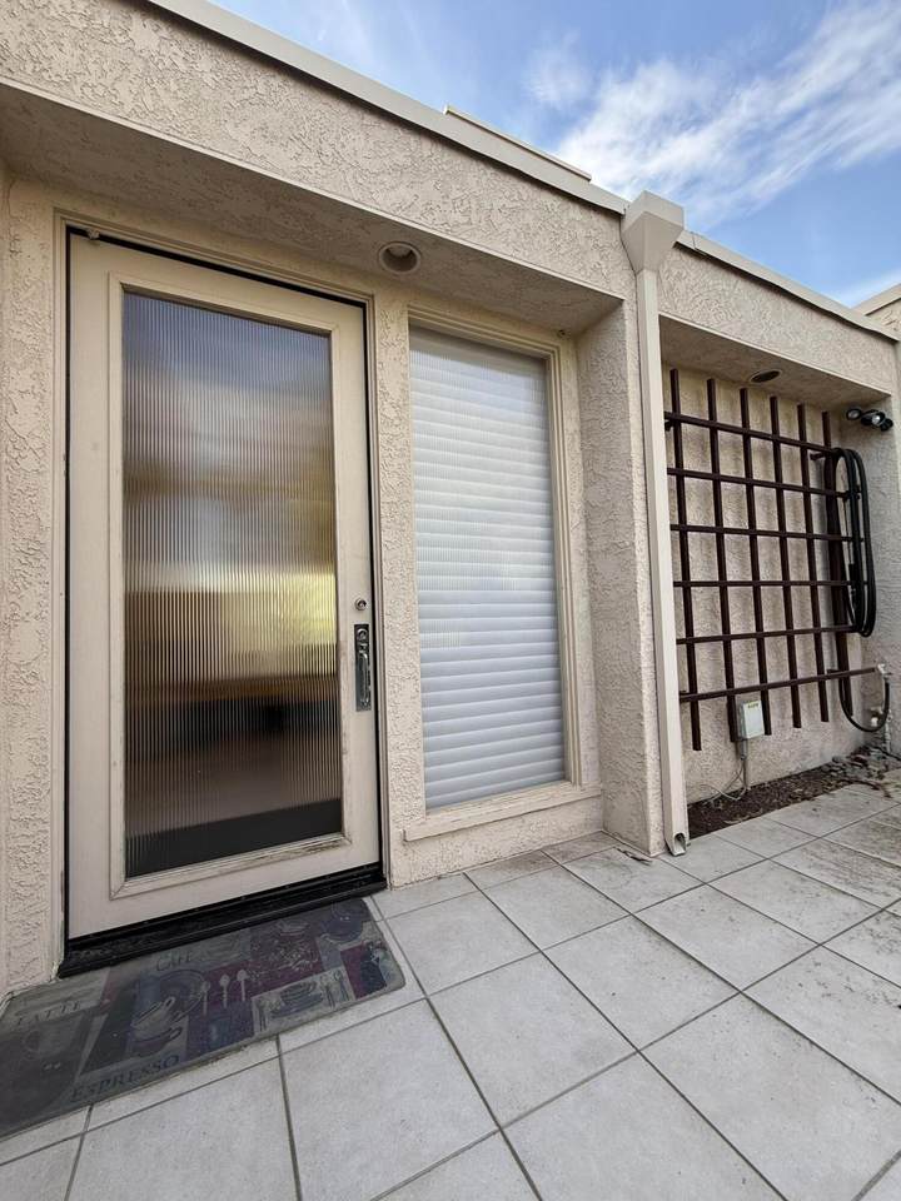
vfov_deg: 102.1
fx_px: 486
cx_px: 450
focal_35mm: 14
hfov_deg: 85.7
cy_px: 600
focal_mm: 2.22
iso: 50
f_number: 2.2
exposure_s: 1/252
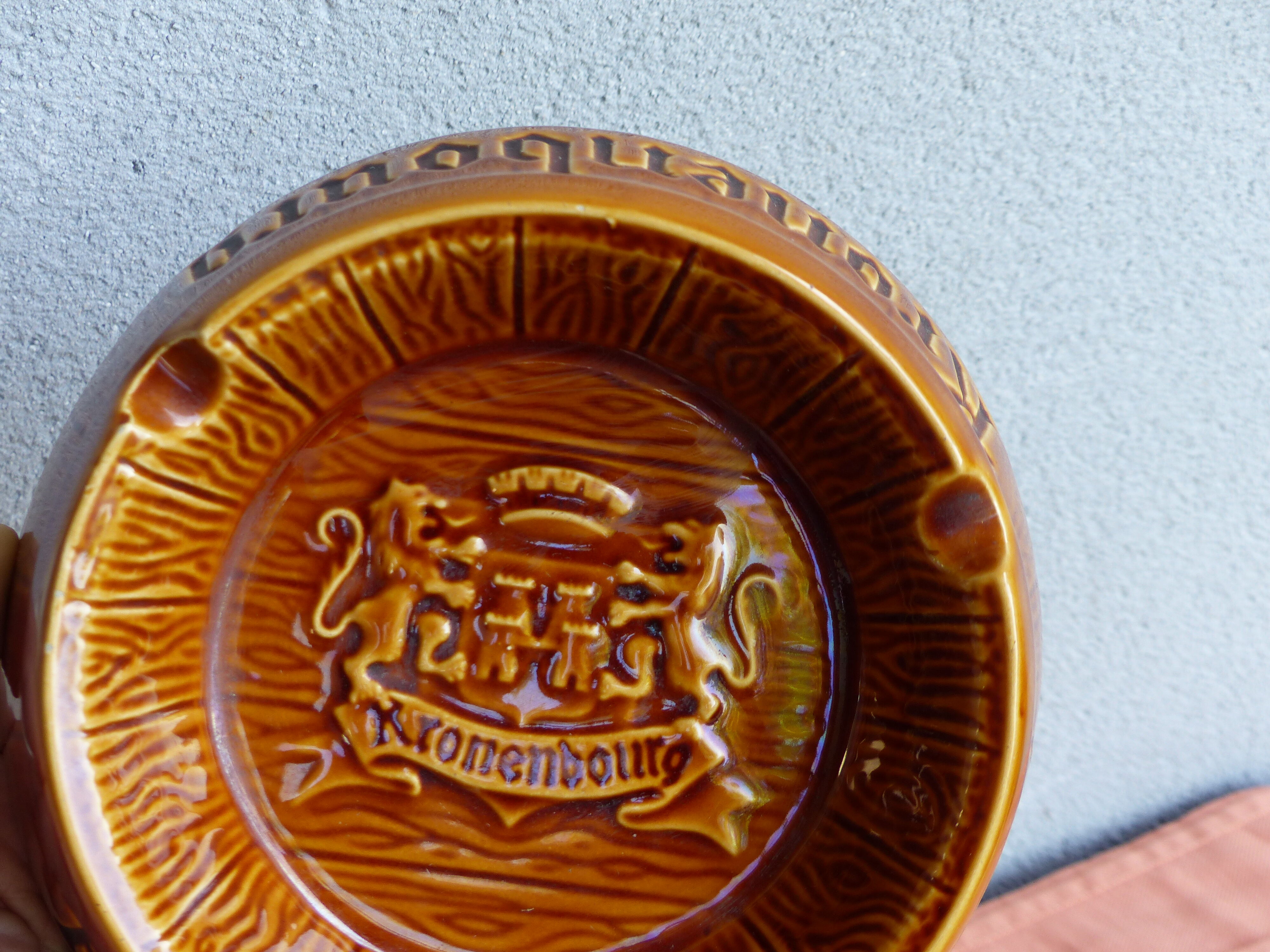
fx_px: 1541
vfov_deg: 34.3
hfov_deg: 44.8
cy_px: 476
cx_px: 635
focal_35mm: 42
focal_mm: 7.6
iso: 100
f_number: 2.8
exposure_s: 1/80
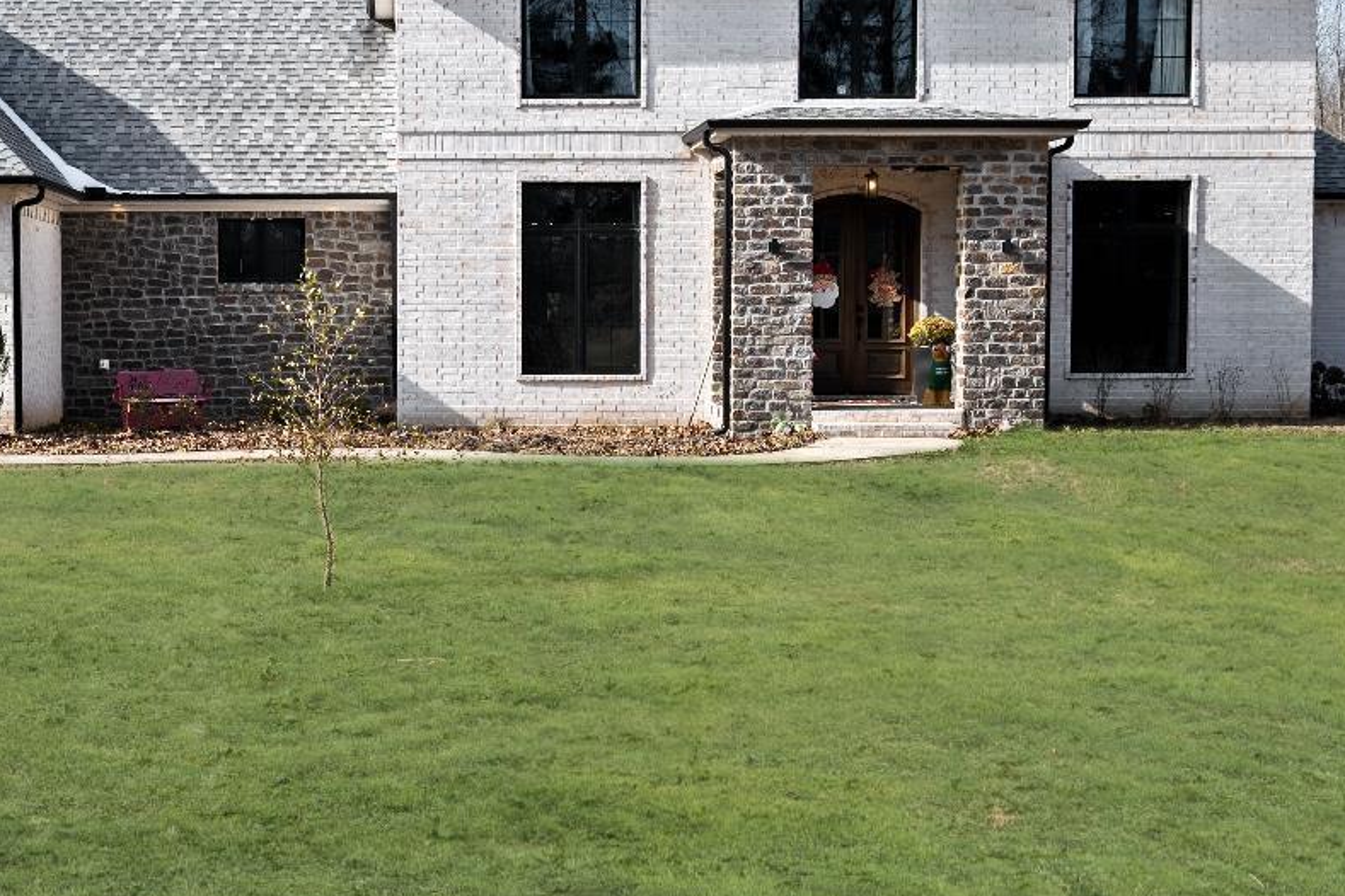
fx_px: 2129
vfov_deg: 23.8
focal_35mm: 57
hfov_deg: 34.7
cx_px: 428
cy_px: 375
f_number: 6.3
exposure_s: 1/320
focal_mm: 30
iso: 100
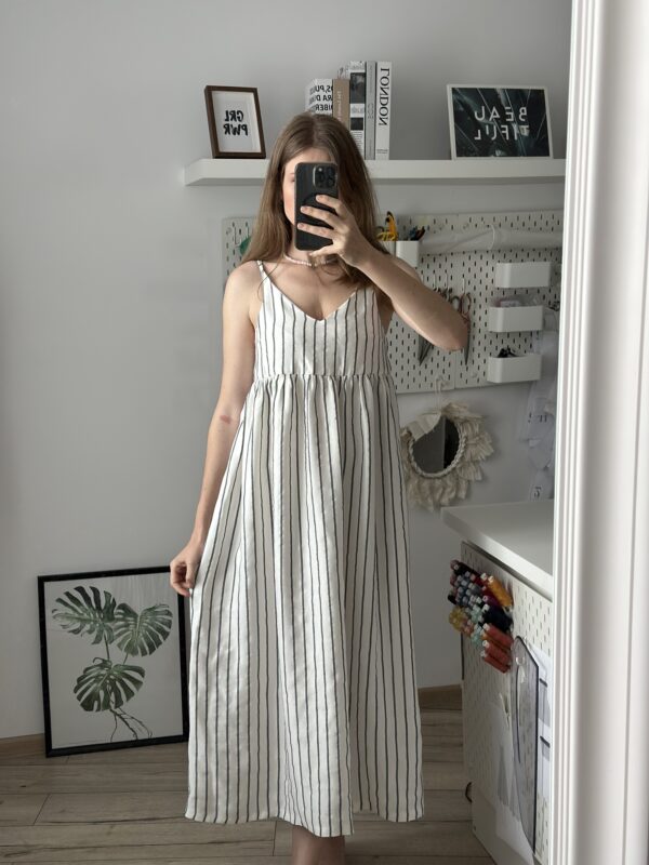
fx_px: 1200
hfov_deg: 30.3
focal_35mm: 48
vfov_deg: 39.7
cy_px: 432
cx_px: 324
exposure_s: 1/82
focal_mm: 6.86
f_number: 1.78
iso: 125
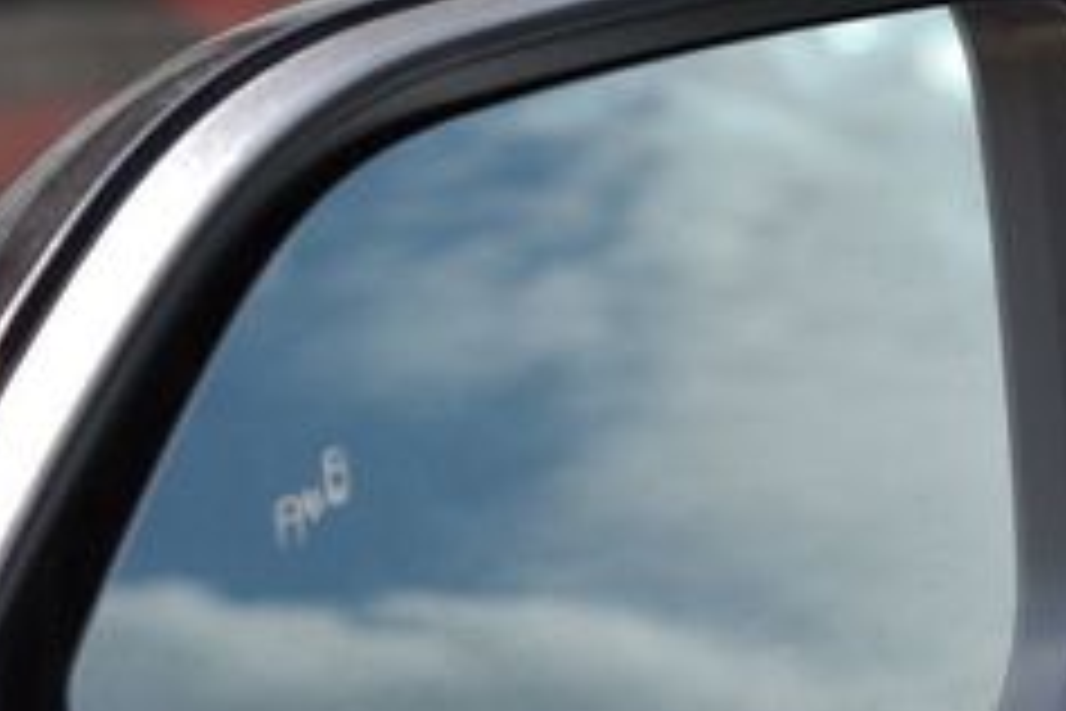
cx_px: 949
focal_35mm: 222
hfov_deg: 9.2
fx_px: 6583
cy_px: 518
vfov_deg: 6.2
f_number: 6.3
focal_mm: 55
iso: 200
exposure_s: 1/200
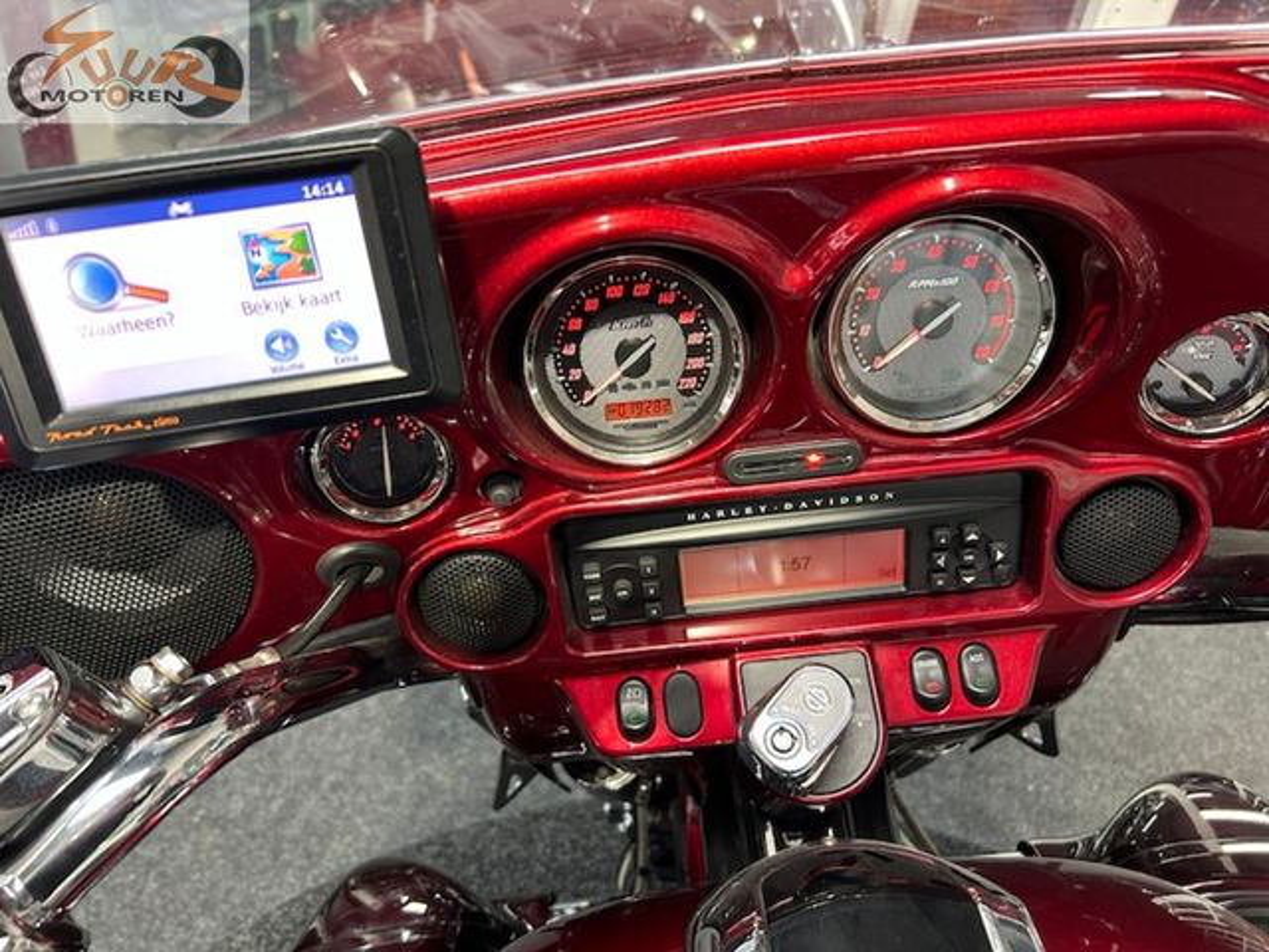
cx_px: 634
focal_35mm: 26
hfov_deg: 67.3
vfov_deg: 53.1
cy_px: 476
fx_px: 953
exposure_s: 1/50
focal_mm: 5.7
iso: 200
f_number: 1.5
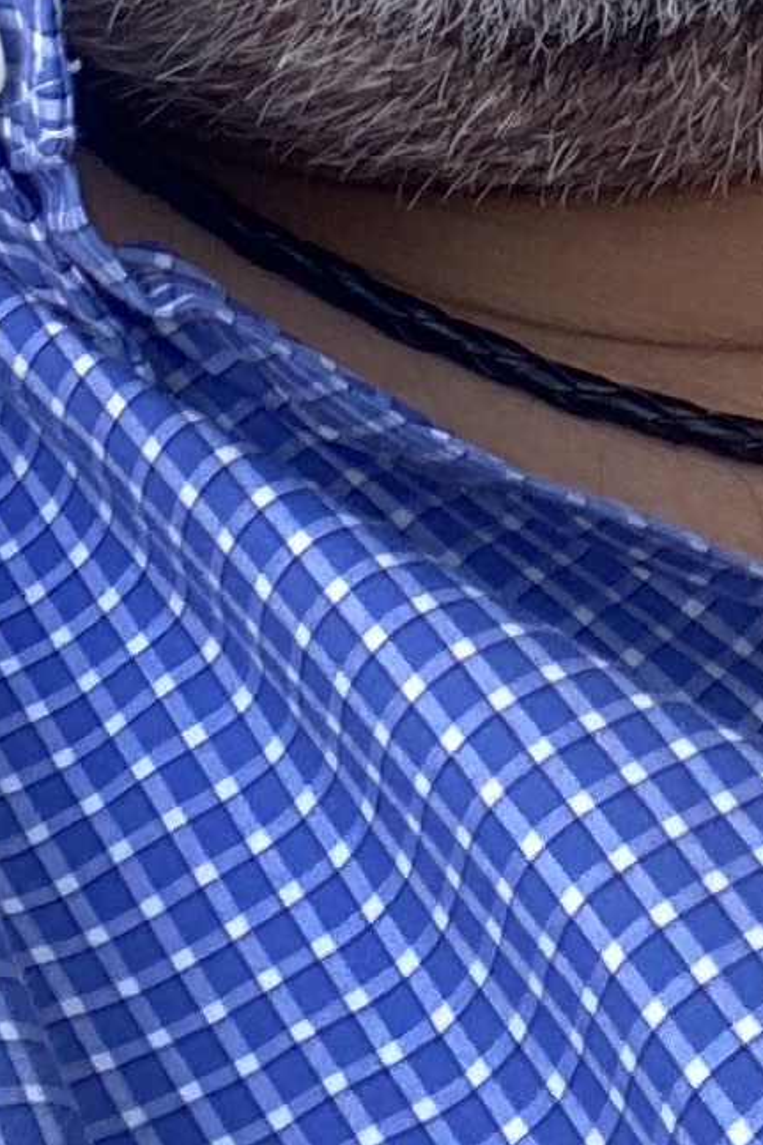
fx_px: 4739
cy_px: -878
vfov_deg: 12.6
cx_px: 389
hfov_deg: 9.2
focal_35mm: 149
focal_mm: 2.71
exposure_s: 1/122
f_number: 2.2
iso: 100
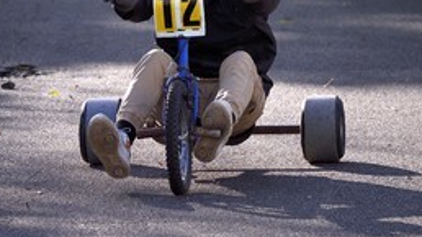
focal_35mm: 341
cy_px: 18
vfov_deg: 3.6
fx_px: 3815
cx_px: 214
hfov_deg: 6.3
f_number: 7.1
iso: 800
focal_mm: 200
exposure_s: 1/1600
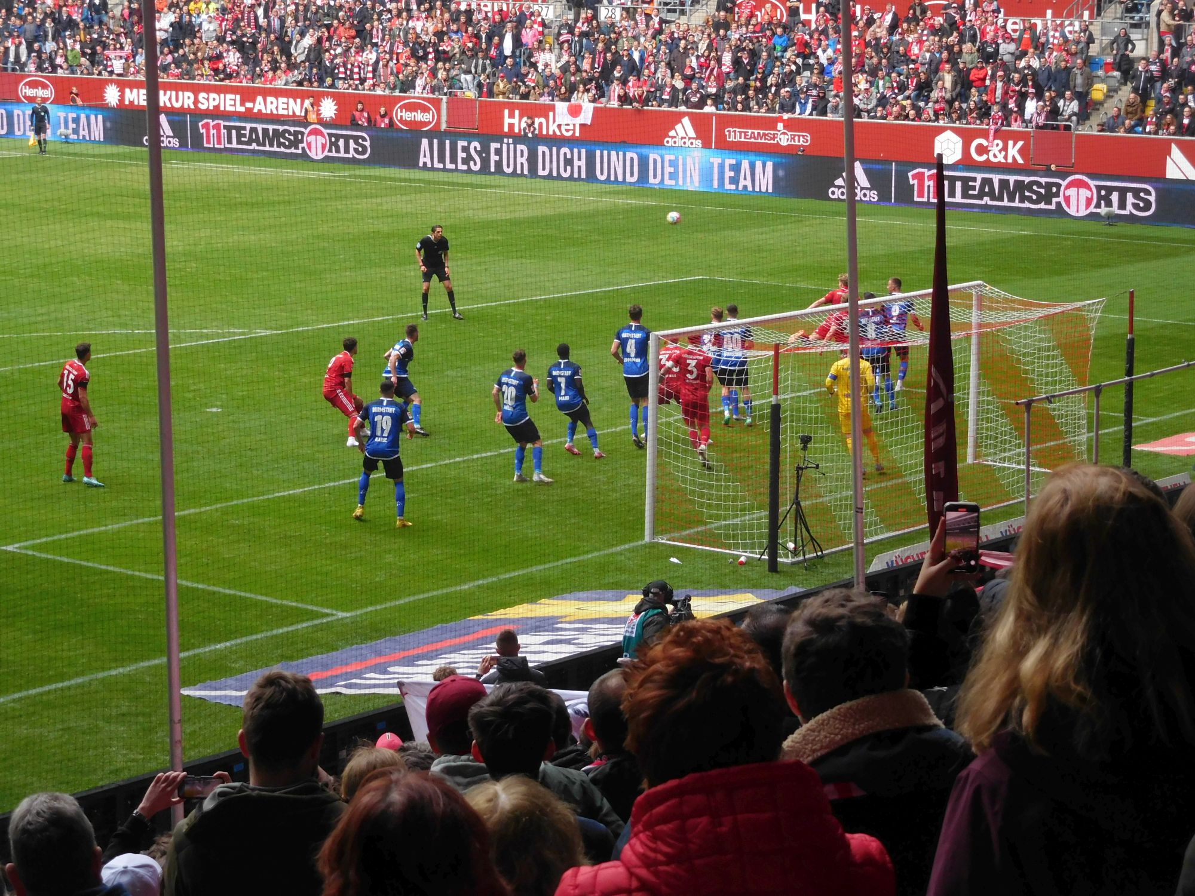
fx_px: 3107
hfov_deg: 21.8
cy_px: 448
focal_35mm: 90
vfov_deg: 16.4
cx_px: 598
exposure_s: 1/250
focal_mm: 16.1
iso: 280
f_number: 4.7
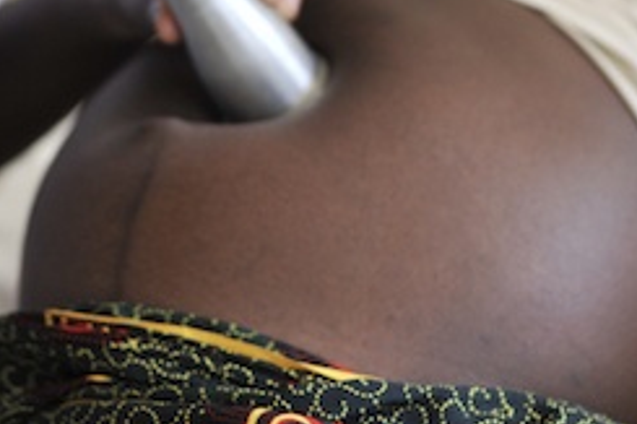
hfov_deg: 14.4
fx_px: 2529
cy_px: -143
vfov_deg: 9.4
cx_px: 263
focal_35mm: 143
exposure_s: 1/125
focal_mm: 50
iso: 400
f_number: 2.5
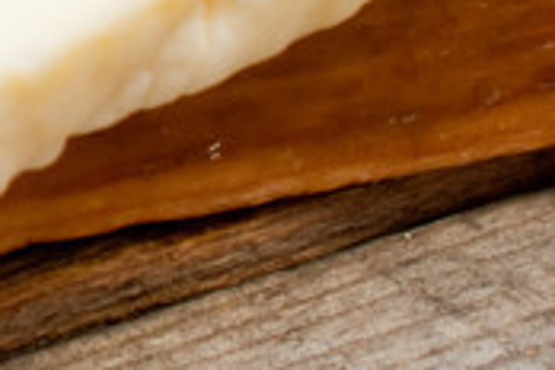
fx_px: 5426
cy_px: -699
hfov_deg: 5.7
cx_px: -708
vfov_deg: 3.8
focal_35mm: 352
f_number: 11
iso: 400
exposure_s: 1/100
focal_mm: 40
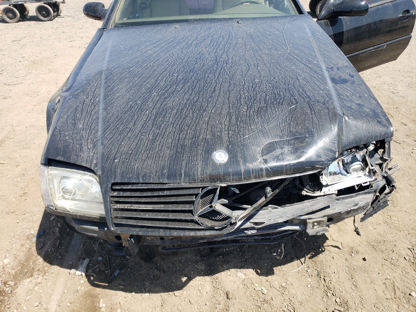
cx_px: 208
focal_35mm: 26
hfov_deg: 67.3
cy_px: 156
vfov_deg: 53.1
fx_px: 312
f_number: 1.5
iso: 50
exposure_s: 1/1250
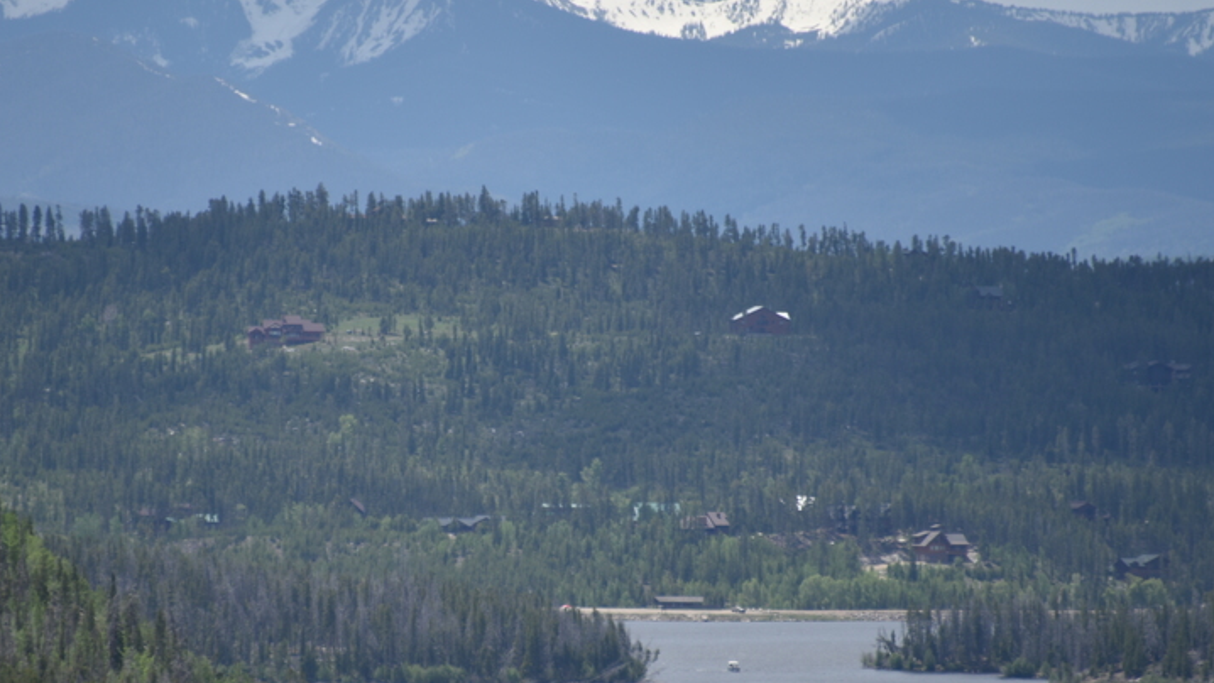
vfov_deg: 2.2
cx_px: 522
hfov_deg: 3.9
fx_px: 18028
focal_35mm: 560
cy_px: 424
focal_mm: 300
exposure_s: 1/640
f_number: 5.6
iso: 110
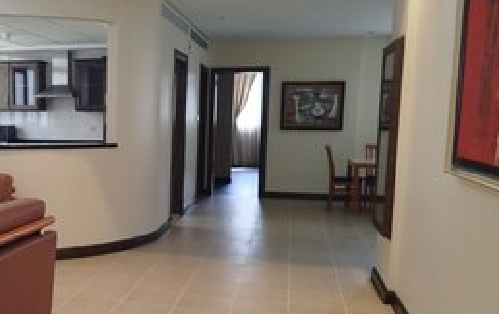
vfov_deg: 28.5
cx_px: 73
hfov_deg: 41.6
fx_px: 613
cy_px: 204
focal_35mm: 45
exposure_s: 1/33
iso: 200
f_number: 1.7
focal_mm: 5.31
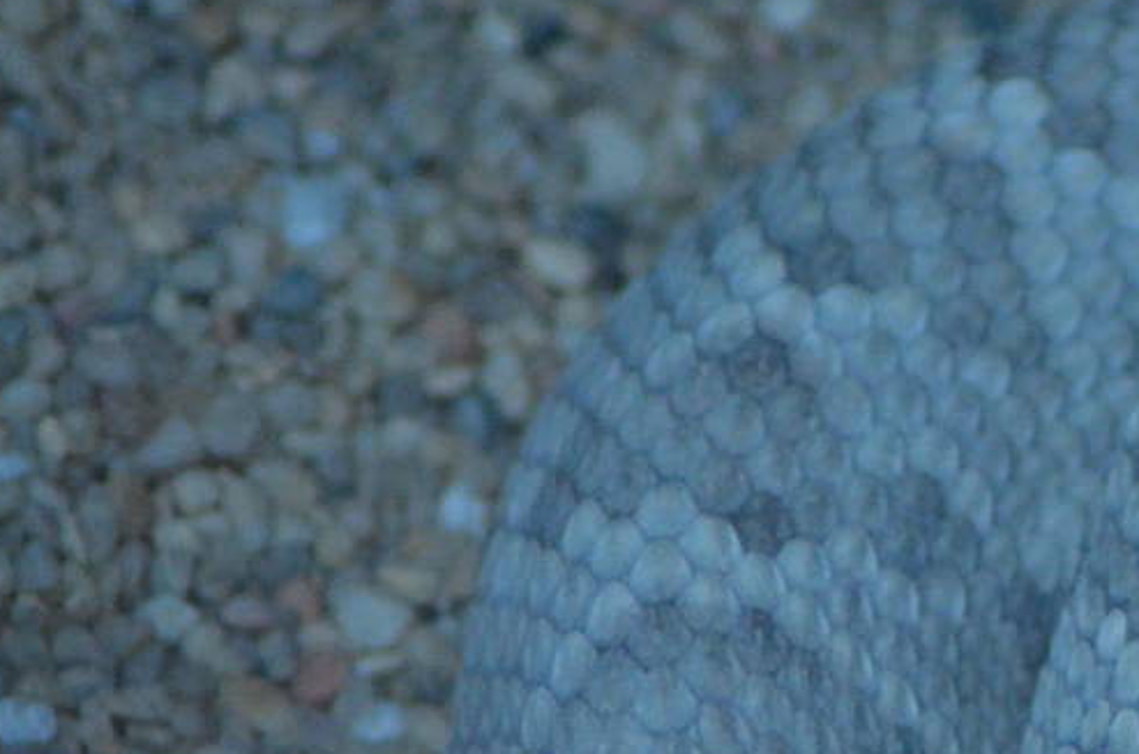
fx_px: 26075
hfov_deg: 2.5
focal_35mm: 826
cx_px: 1662
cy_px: 952
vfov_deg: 1.7
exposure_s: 1/500
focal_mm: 170
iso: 2200
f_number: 4.5
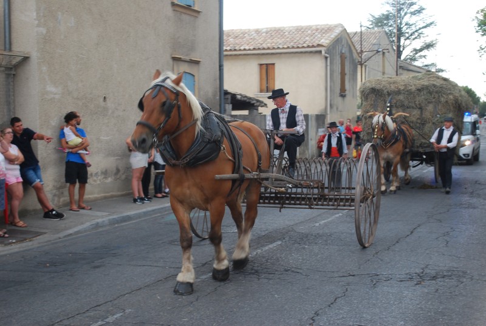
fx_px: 730
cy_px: 163
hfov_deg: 36.8
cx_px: 243
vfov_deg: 25.2
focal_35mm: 54
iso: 280
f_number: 5.3
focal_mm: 36
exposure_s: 1/30
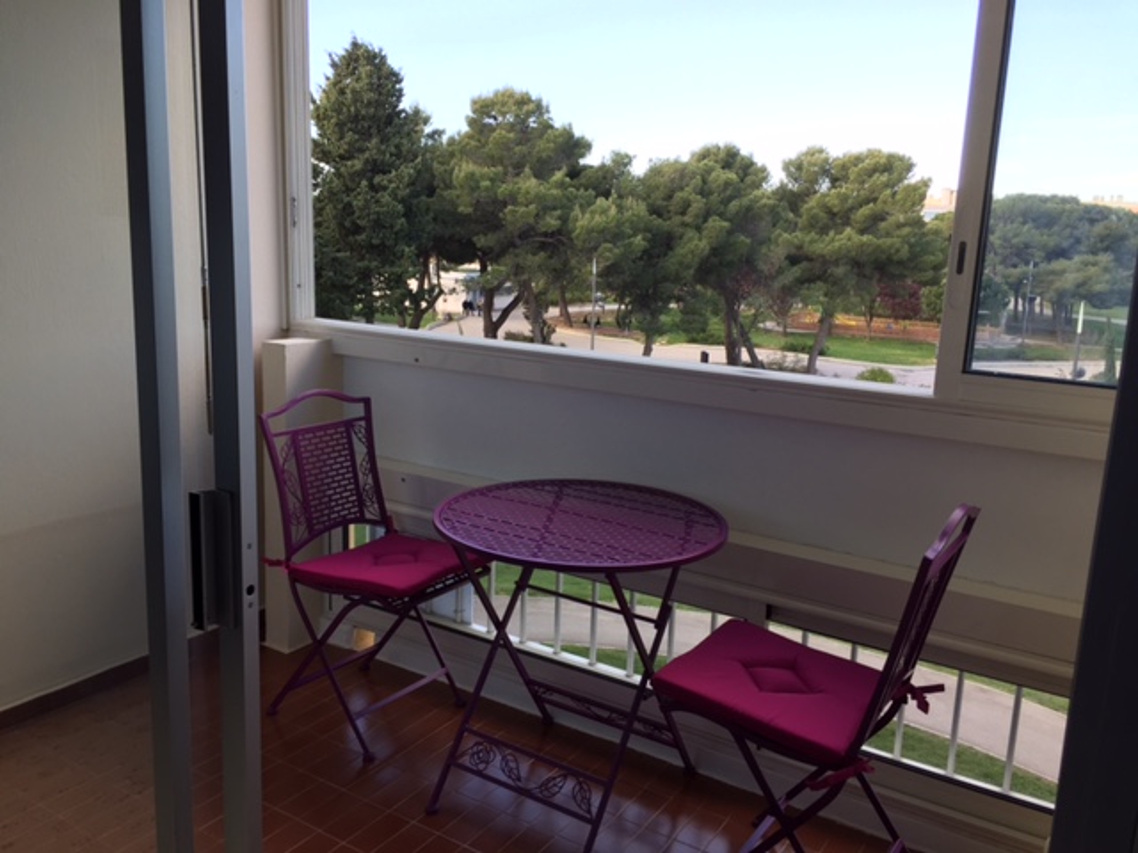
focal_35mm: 29
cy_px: 426
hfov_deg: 61.7
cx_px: 569
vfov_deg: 48.2
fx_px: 953
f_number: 2.2
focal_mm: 4.15
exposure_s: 1/164
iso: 32
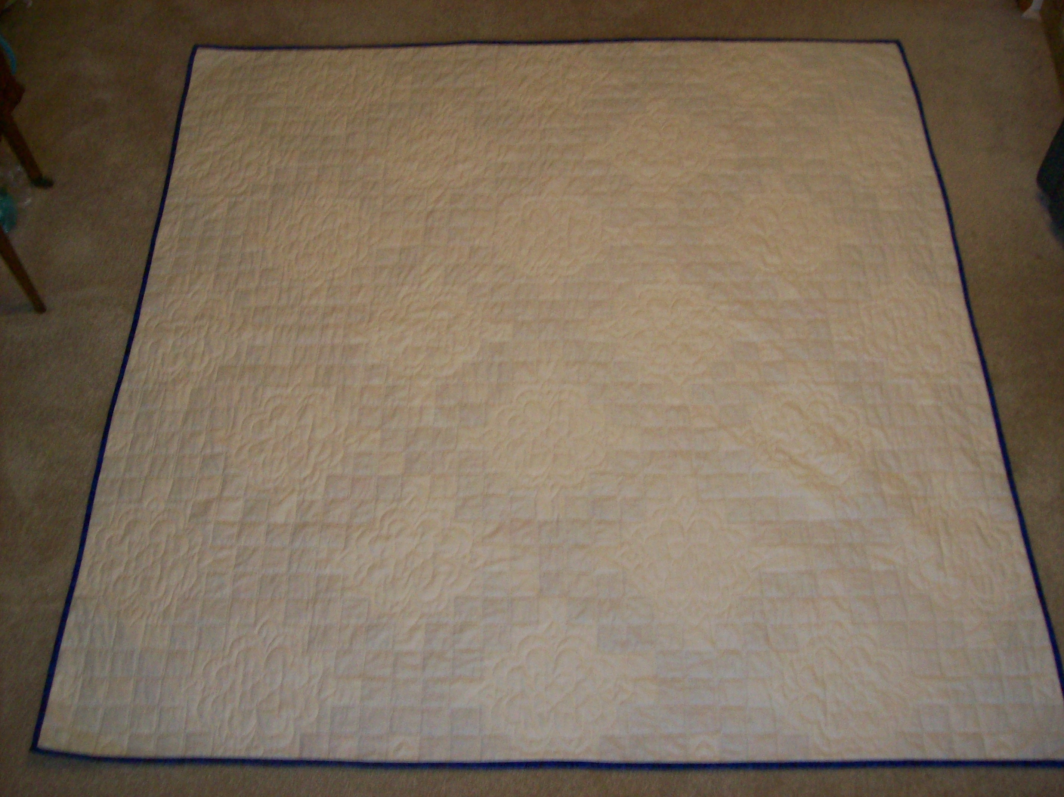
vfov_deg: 39.6
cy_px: 398
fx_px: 1106
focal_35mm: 36
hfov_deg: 51.4
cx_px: 532
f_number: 2.7
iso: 200
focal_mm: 6
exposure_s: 1/64
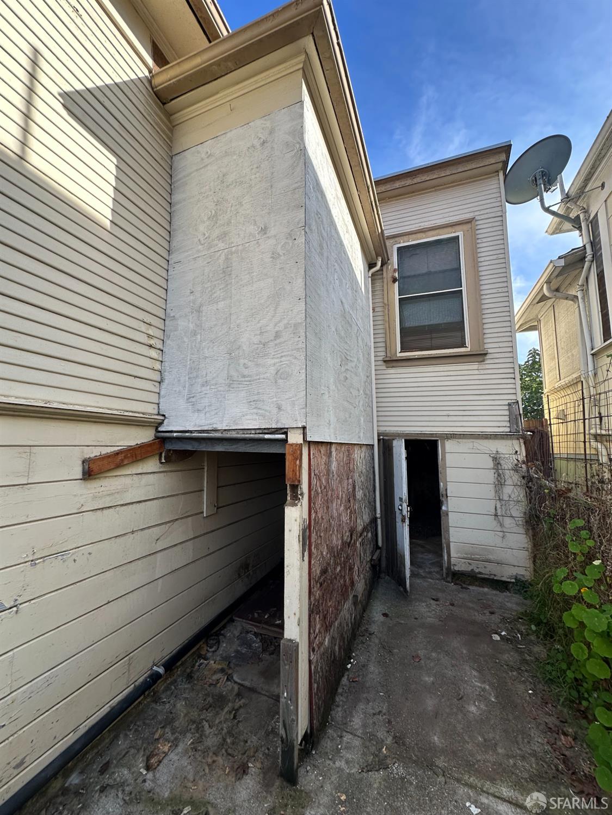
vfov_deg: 102.1
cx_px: 306
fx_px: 330
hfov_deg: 85.7
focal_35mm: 14
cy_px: 408
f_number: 2.2
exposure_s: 1/346
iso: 40
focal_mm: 2.22
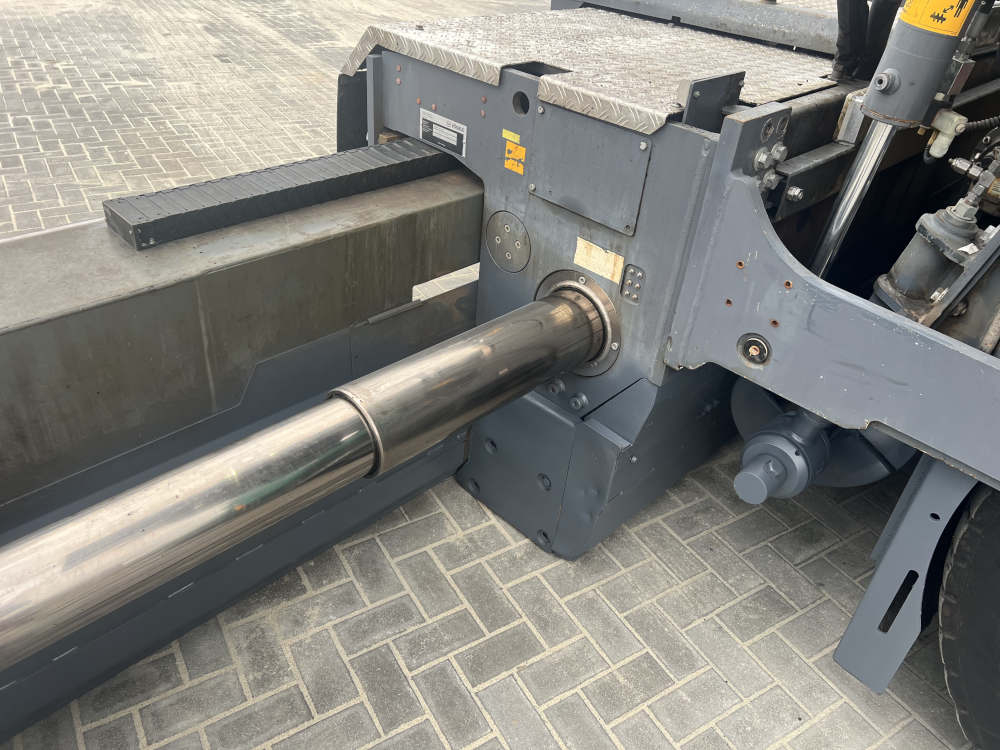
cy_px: 375
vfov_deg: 53.1
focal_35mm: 26
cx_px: 500
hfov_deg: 67.3
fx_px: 751
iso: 40
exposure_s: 1/192
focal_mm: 5.7
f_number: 1.5
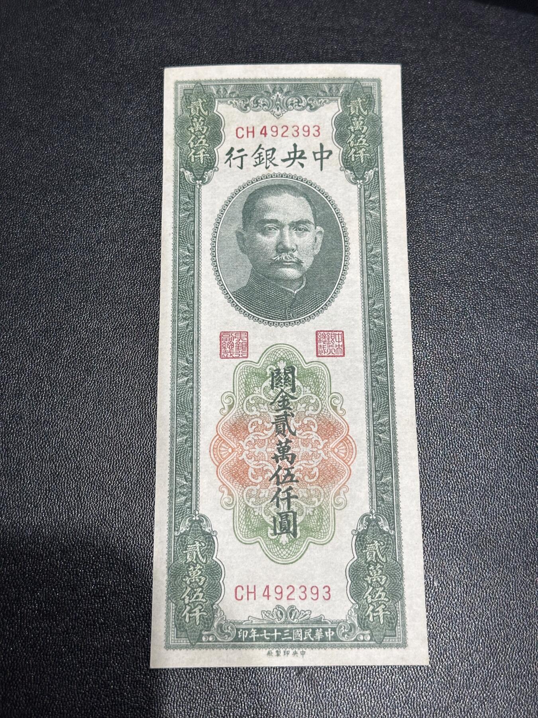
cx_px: 269
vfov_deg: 39.7
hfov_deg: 30.3
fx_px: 995
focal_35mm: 48
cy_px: 359
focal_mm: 6.86
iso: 100
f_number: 1.78
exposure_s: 1/50
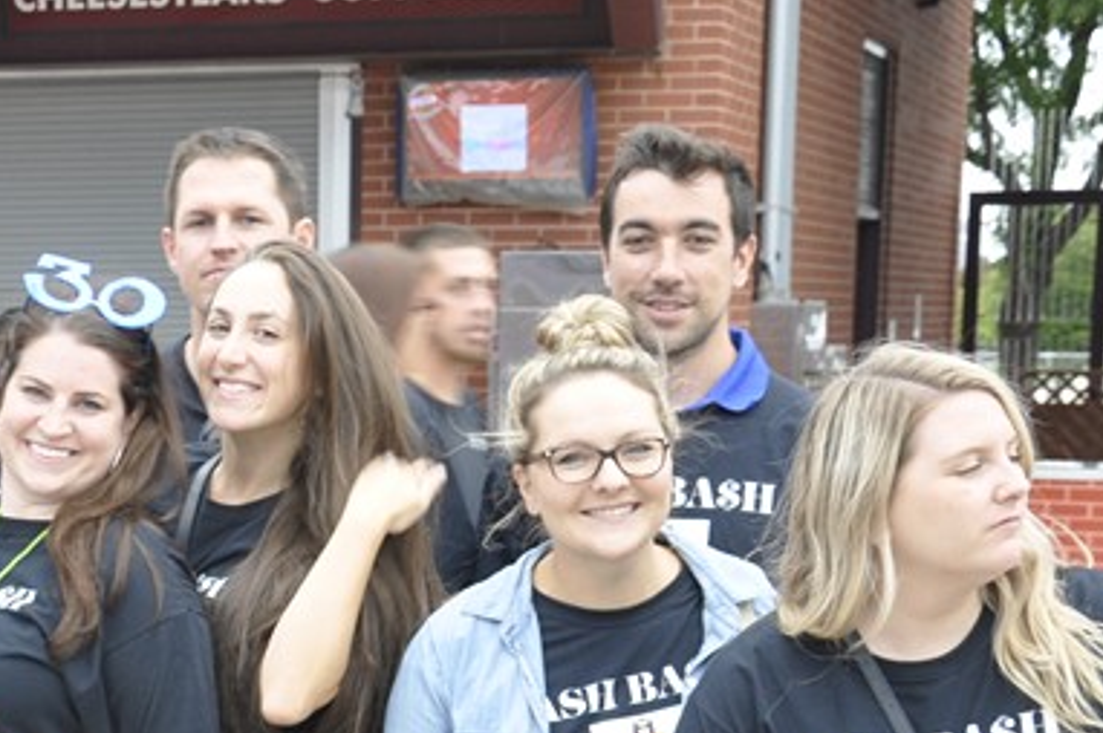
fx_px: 3122
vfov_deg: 13.2
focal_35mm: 102
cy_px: 768
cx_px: 26
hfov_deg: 19.5
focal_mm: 26
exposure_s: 1/50
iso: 400
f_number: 7.1
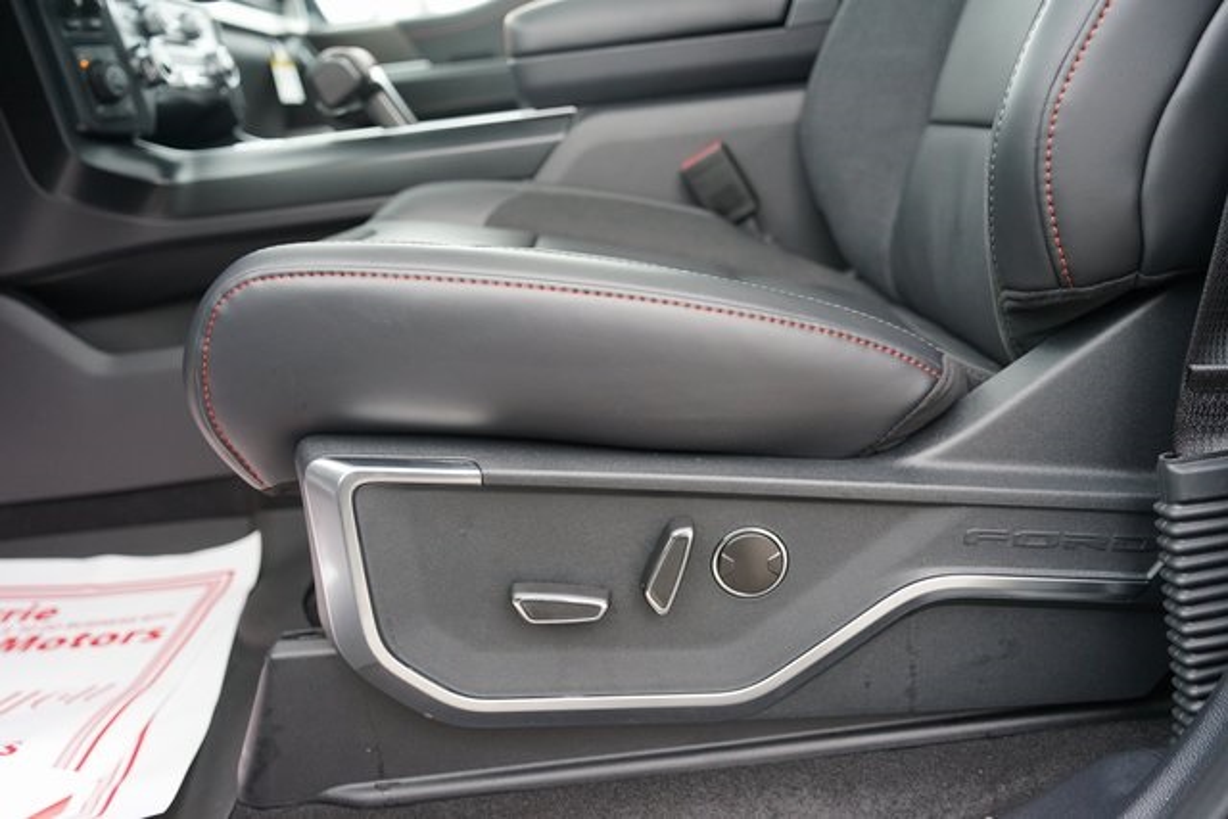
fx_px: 1058
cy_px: 410
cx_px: 614
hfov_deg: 60.3
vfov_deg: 42.3
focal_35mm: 31
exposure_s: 1/160
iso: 1000
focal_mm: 31
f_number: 4
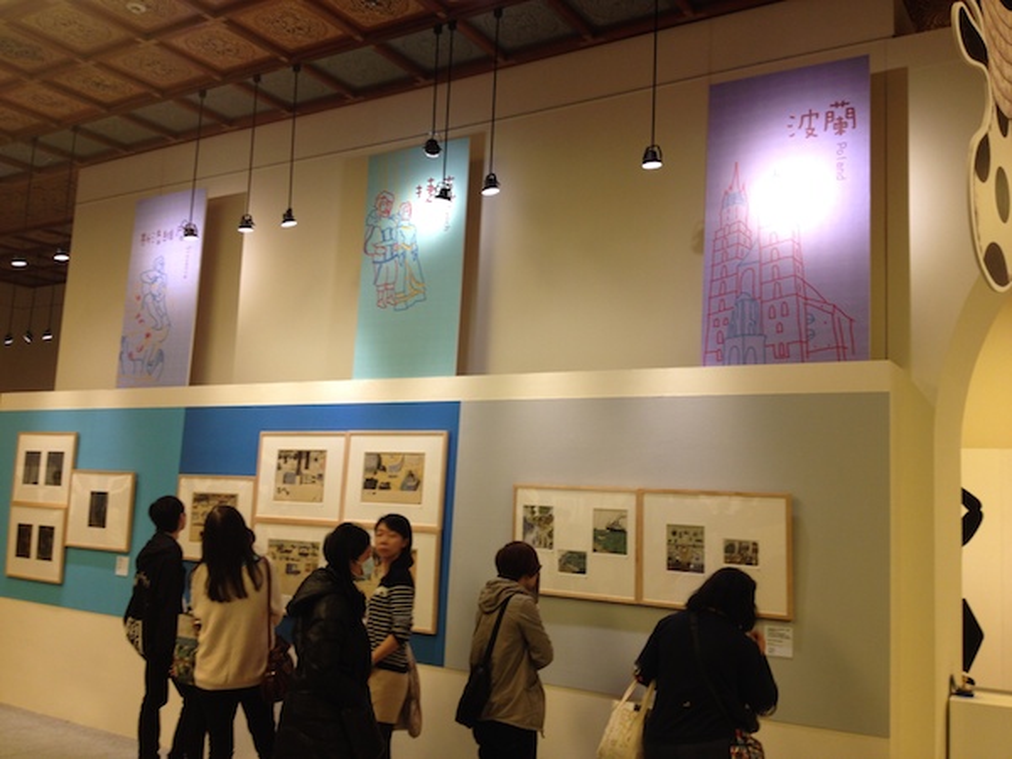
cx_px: 506
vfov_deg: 40.7
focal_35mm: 35
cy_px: 380
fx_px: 1023
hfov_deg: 52.6
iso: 50
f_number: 2.4
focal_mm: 4.28
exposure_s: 1/20
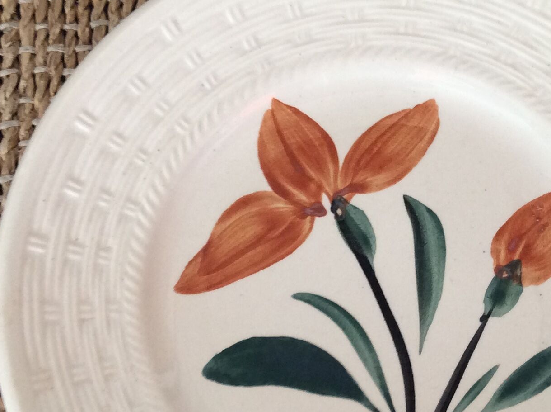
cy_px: 279
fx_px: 1081
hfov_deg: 28.4
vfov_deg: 21.5
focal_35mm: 68
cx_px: 373
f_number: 2.4
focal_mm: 3.3
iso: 80
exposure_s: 1/25
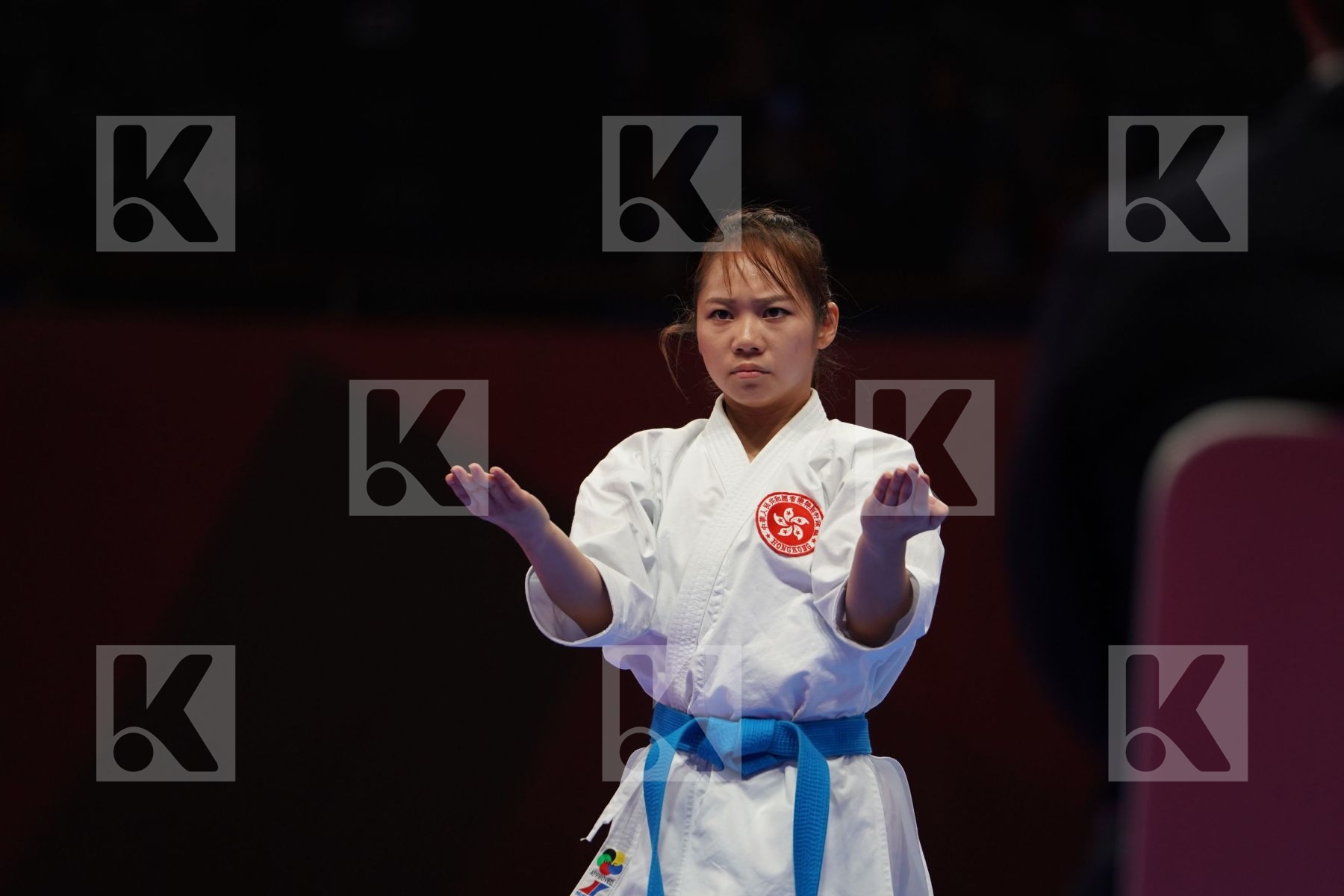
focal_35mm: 280
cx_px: 672
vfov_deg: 4.9
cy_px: 448
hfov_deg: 7.4
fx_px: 10453
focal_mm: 280
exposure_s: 1/500
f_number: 4
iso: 1250
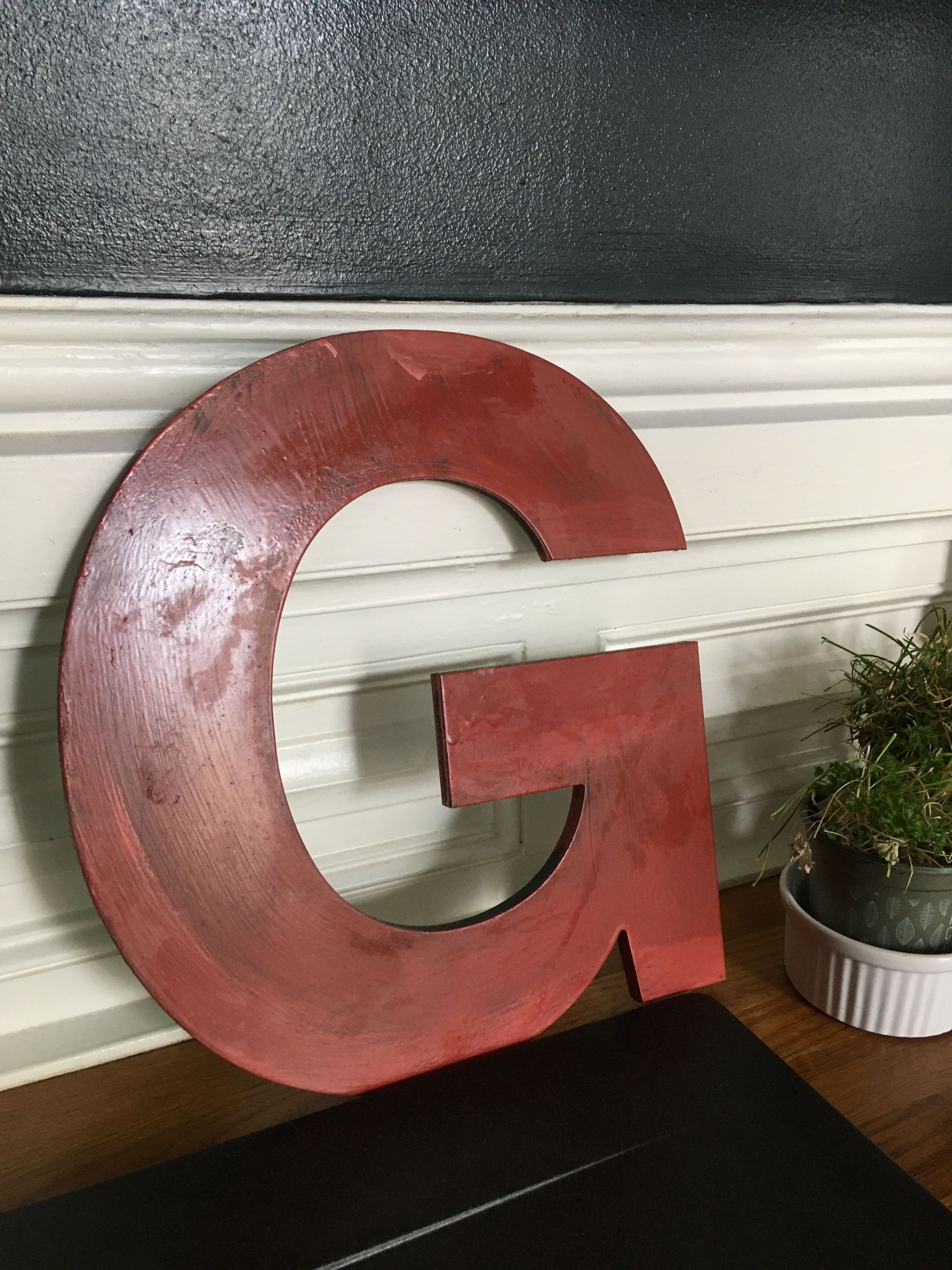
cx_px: 476
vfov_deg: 61.7
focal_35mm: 29
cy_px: 635
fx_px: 1063
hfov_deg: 48.2
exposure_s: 1/33
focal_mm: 4.15
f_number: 2.2
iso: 125
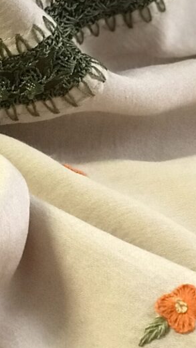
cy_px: 52
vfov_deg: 13.4
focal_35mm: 159
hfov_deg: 7.5
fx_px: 1469
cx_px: -94
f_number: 2.8
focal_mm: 6.6
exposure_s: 1/50
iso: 800
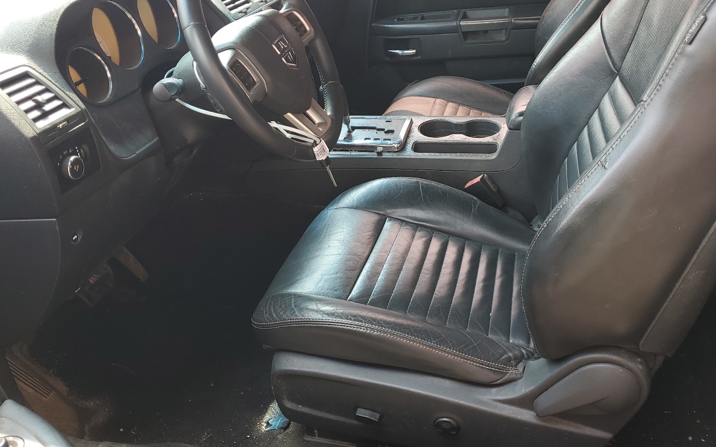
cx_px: 369
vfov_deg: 40.6
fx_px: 605
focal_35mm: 31
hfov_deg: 61.2
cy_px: 231
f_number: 1.5
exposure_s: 1/179
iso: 50
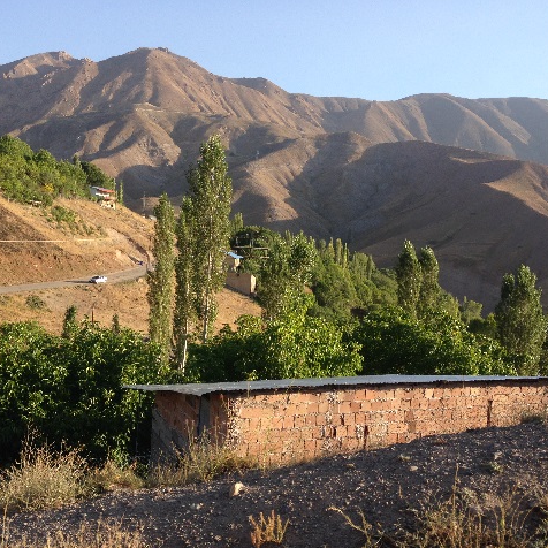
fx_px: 716
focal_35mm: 40
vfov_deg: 41.9
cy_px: 281
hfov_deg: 41.8
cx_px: 257
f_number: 2.4
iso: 50
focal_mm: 4.12
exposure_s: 1/733
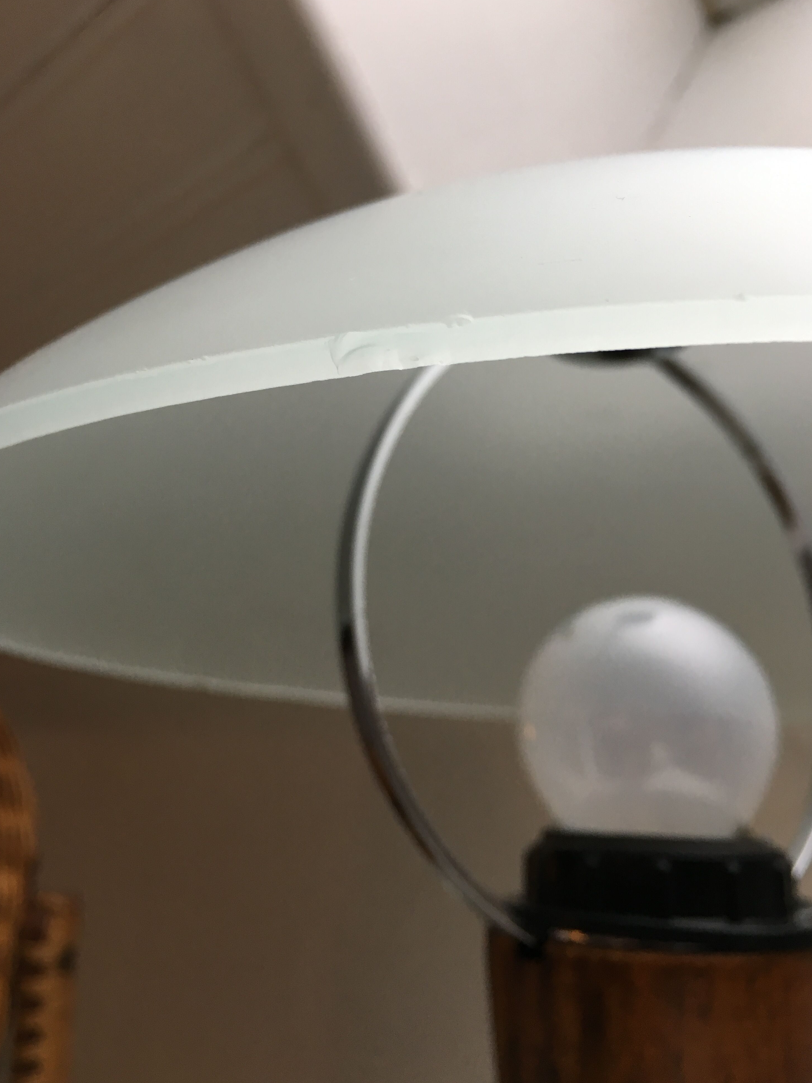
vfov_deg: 60.0
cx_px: 408
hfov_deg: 46.8
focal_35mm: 30
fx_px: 938
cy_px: 539
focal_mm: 4.15
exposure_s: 1/33
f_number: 2.2
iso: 64
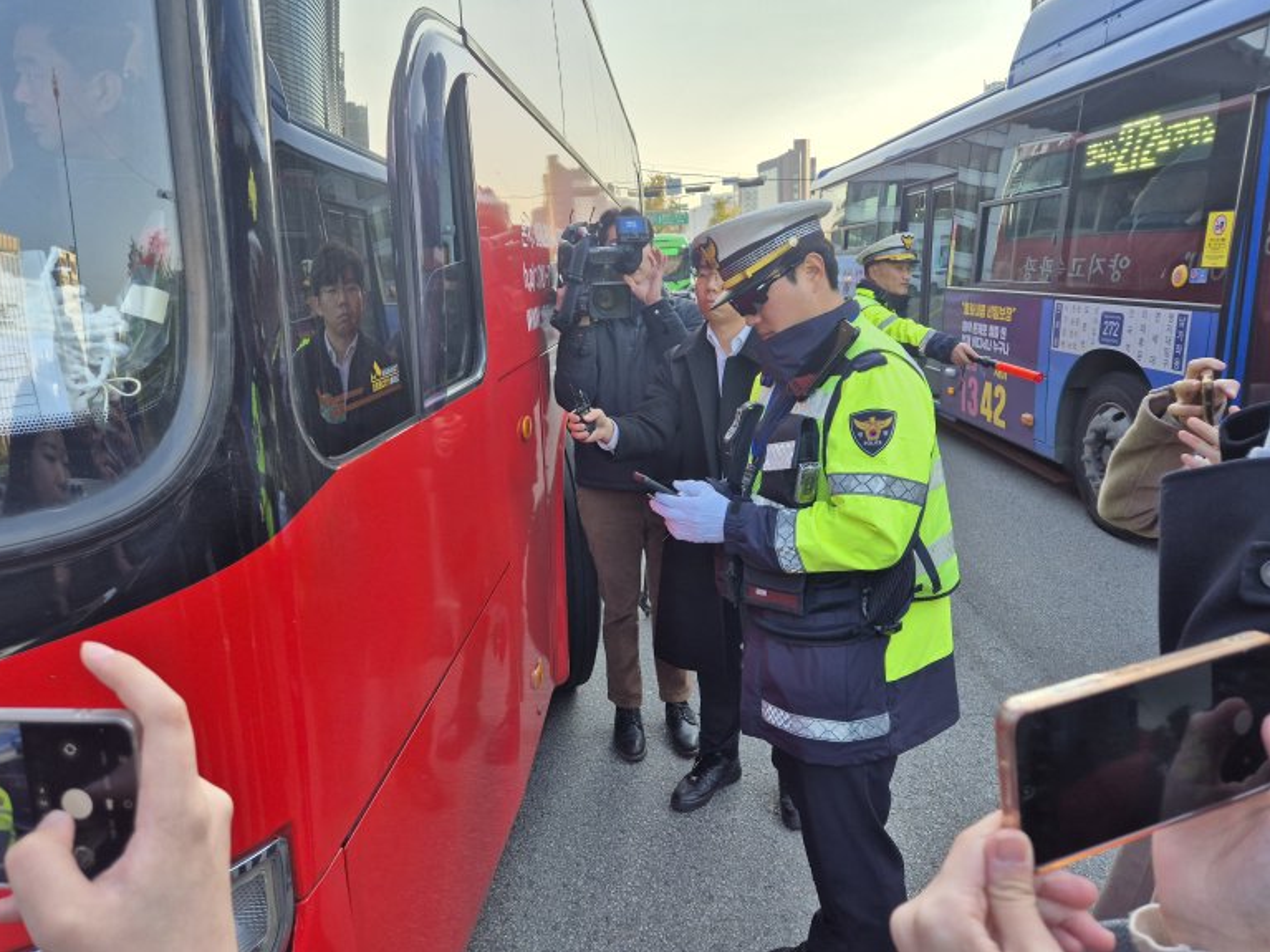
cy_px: 457
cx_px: 636
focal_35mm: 24
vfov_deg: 56.8
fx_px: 880
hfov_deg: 71.6
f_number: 1.8
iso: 25
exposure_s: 1/430
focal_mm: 5.4
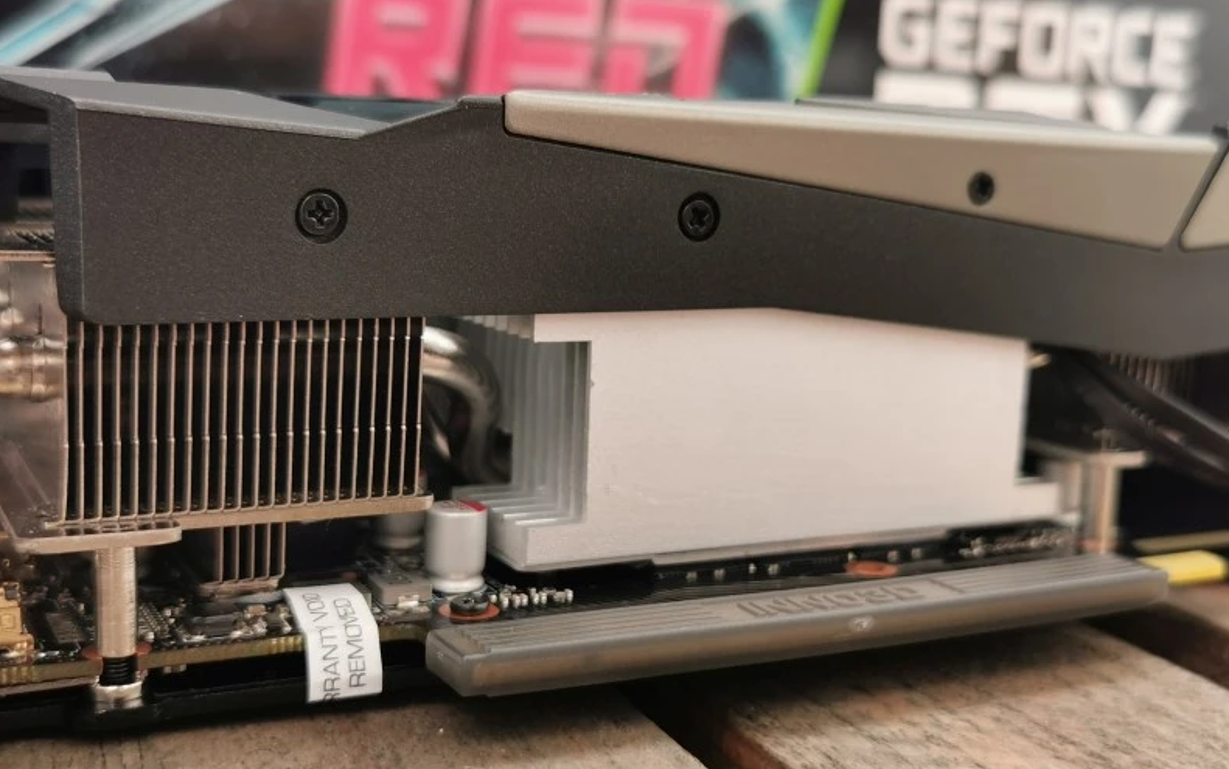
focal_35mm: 45
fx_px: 1508
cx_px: 617
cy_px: 415
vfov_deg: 28.6
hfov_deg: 44.3
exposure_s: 1/127
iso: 50
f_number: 1.6
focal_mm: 5.56
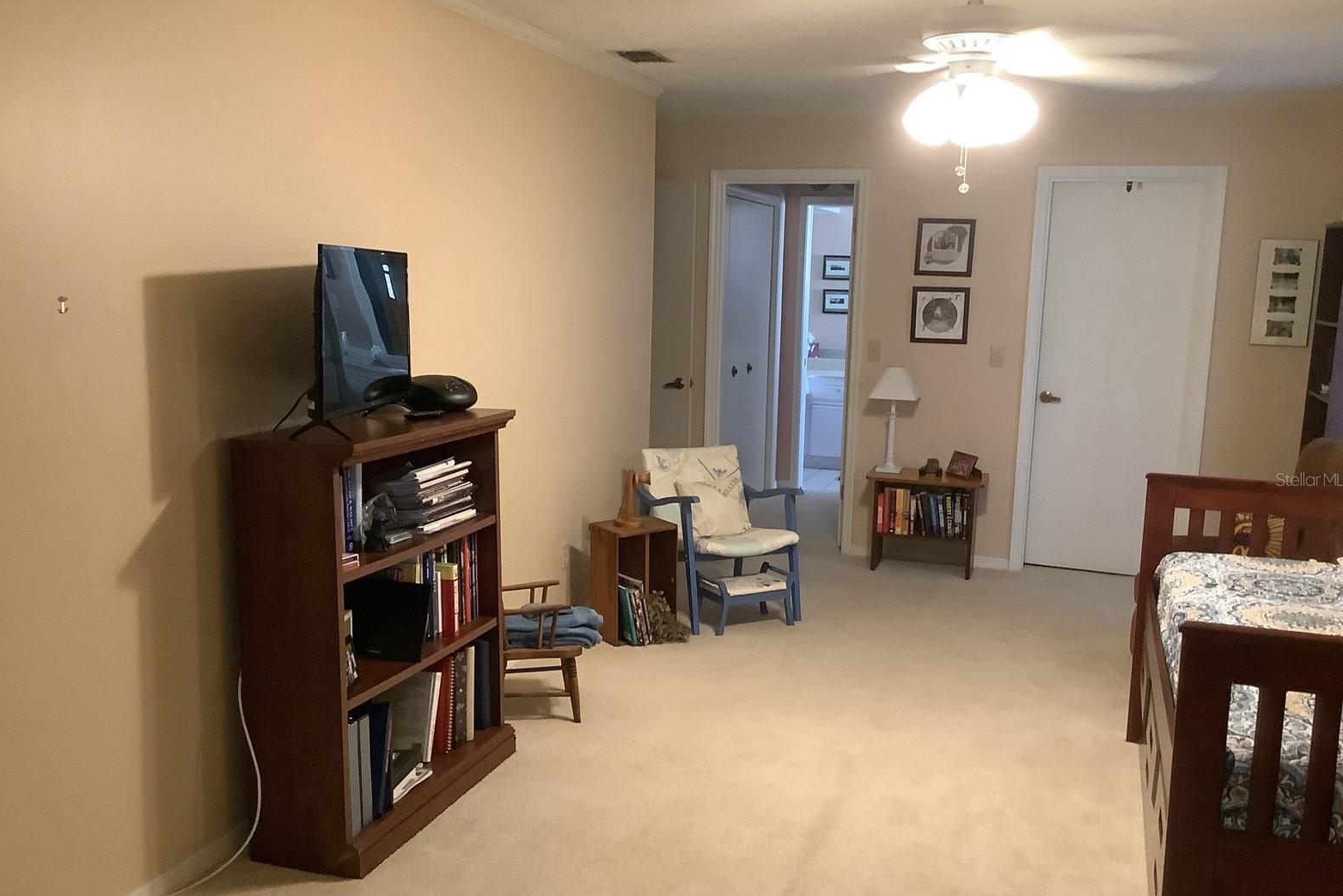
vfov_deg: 39.9
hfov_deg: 57.2
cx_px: 669
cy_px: 479
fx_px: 1231
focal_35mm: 33
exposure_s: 1/30
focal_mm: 3.3
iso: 400
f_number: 2.4
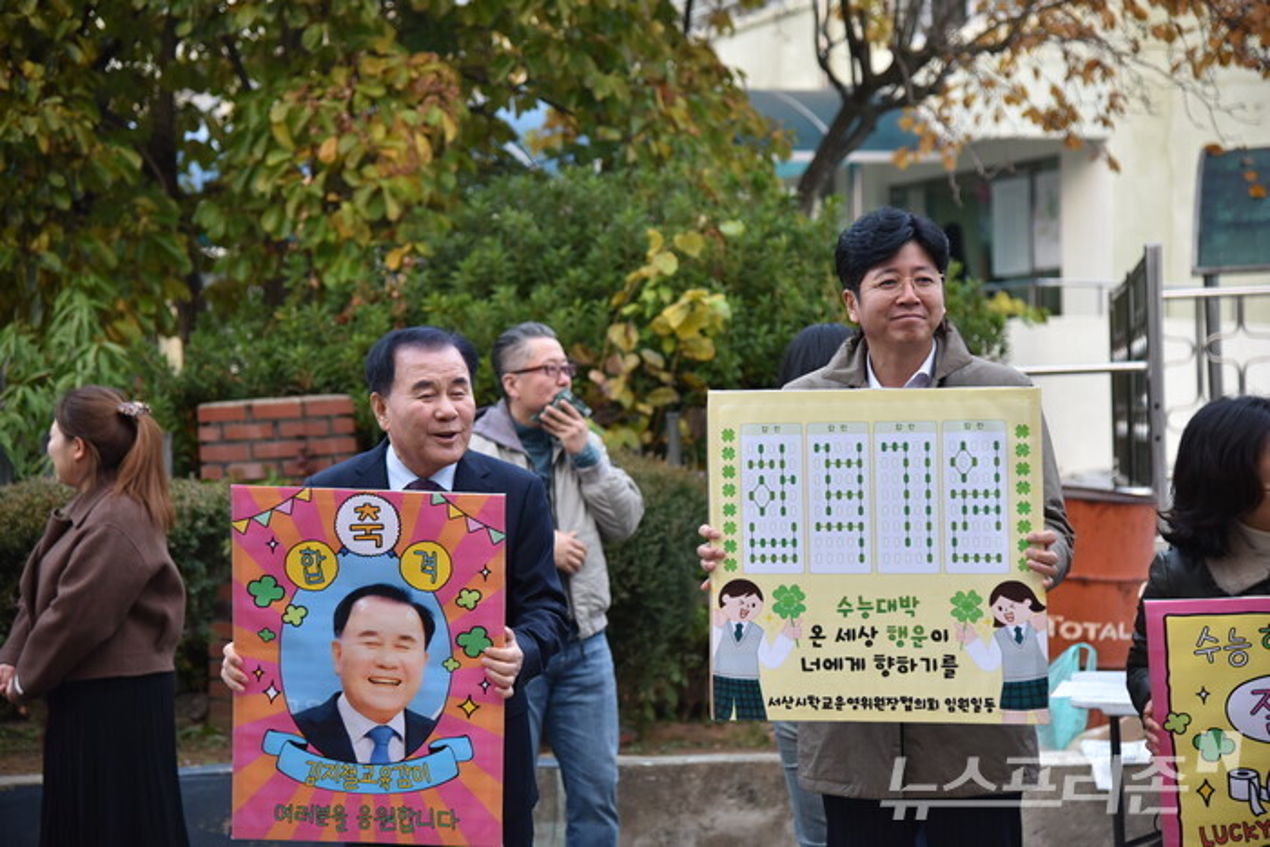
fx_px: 2893
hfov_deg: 24.8
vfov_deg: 16.7
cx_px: 635
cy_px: 424
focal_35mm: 82
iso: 1000
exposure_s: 1/320
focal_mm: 82
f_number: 4
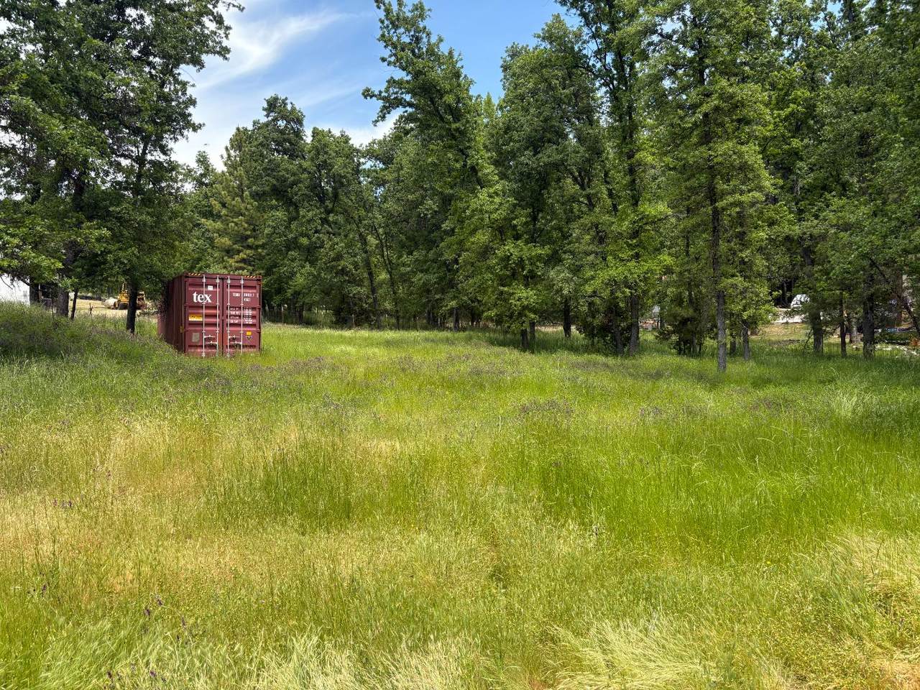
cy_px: 345
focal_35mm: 26
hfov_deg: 67.3
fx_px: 691
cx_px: 460
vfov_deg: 53.1
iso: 64
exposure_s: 1/1239
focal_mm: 5.96
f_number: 1.6
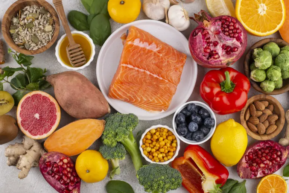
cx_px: 144
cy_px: 96
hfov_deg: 39.6
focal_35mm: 50
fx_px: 402
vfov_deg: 27.0
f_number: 8
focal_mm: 50
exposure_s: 1/100
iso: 100
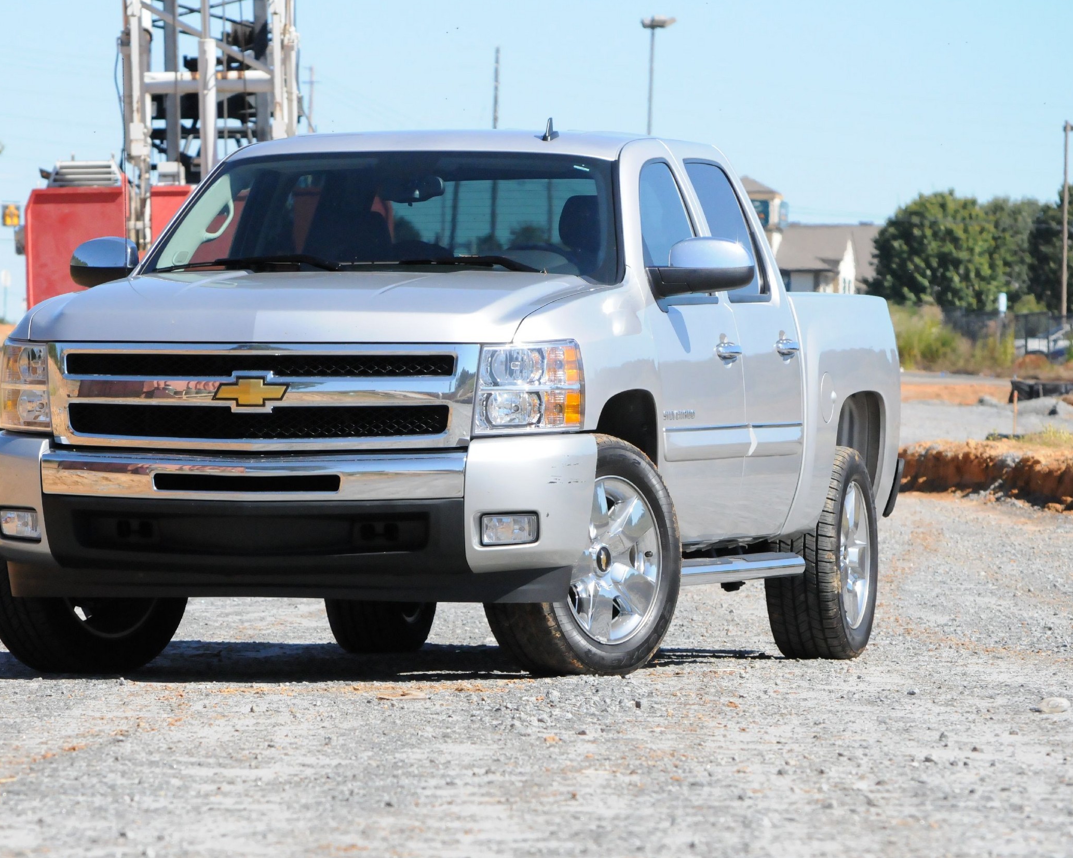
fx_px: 6751
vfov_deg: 7.3
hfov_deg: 9.1
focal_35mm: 213
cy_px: 428
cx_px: 447
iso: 2000
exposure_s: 1/3200
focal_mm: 125
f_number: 10
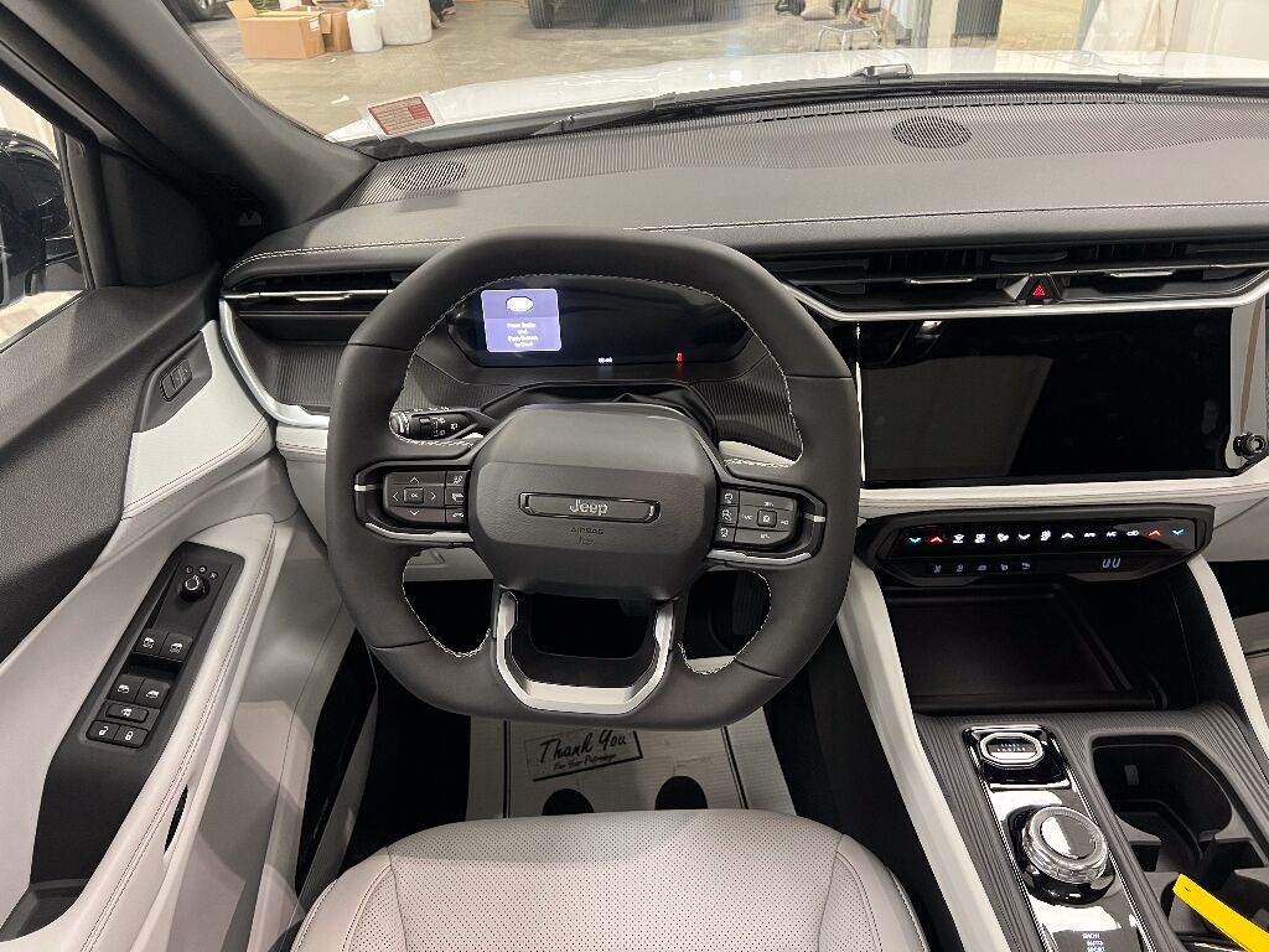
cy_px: 476
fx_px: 953
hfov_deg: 67.3
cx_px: 634
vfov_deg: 53.1
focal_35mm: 26
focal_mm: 5.7
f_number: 1.5
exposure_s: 1/60
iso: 500
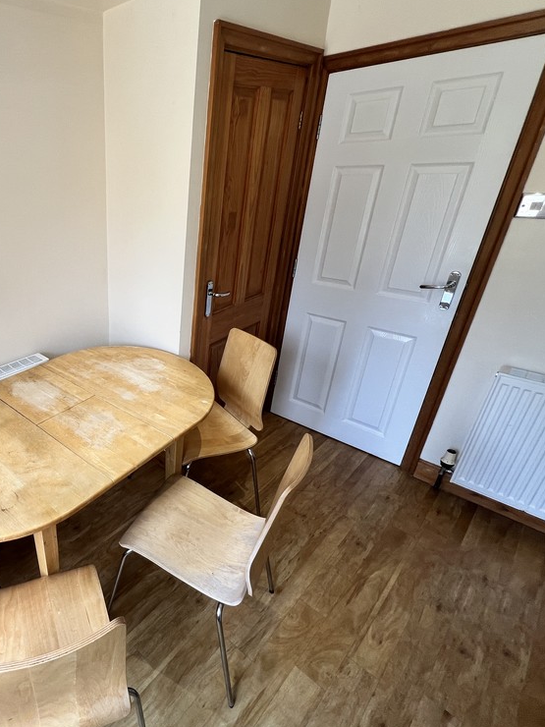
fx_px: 378
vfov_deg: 87.8
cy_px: 363
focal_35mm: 18
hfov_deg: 64.1
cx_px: 95
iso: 64
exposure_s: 1/99
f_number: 1.8
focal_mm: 1.57
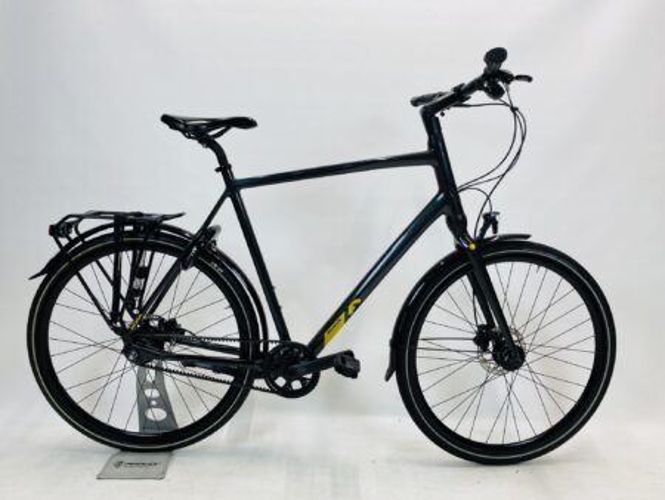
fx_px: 500
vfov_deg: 53.1
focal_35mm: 26
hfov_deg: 67.3
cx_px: 332
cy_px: 250
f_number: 1.8
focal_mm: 4.25
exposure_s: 1/100
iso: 50
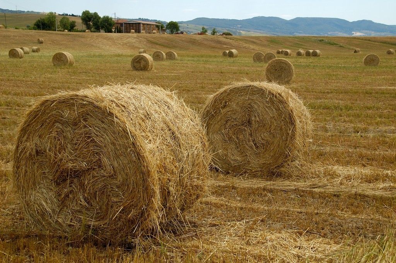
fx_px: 560
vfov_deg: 26.4
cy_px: 132
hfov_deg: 38.9
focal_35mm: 51
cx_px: 198
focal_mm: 34
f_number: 6.3
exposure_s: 1/640
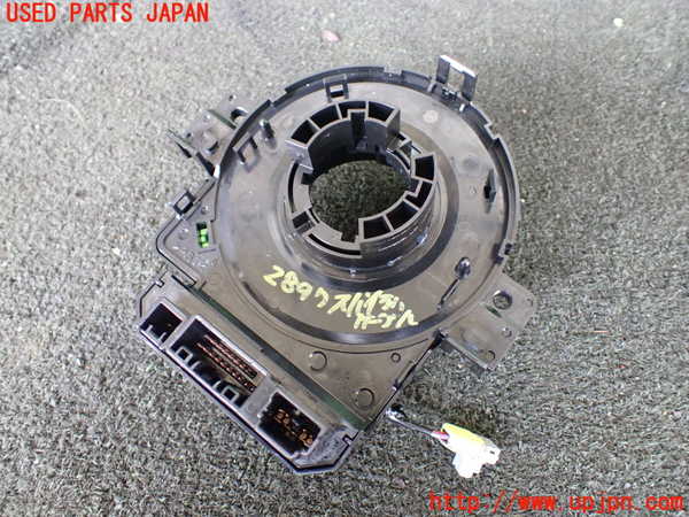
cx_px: 344
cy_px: 258
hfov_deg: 60.0
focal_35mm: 30
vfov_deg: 46.8
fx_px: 597
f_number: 2.3
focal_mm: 5.4
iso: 800
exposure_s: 1/100
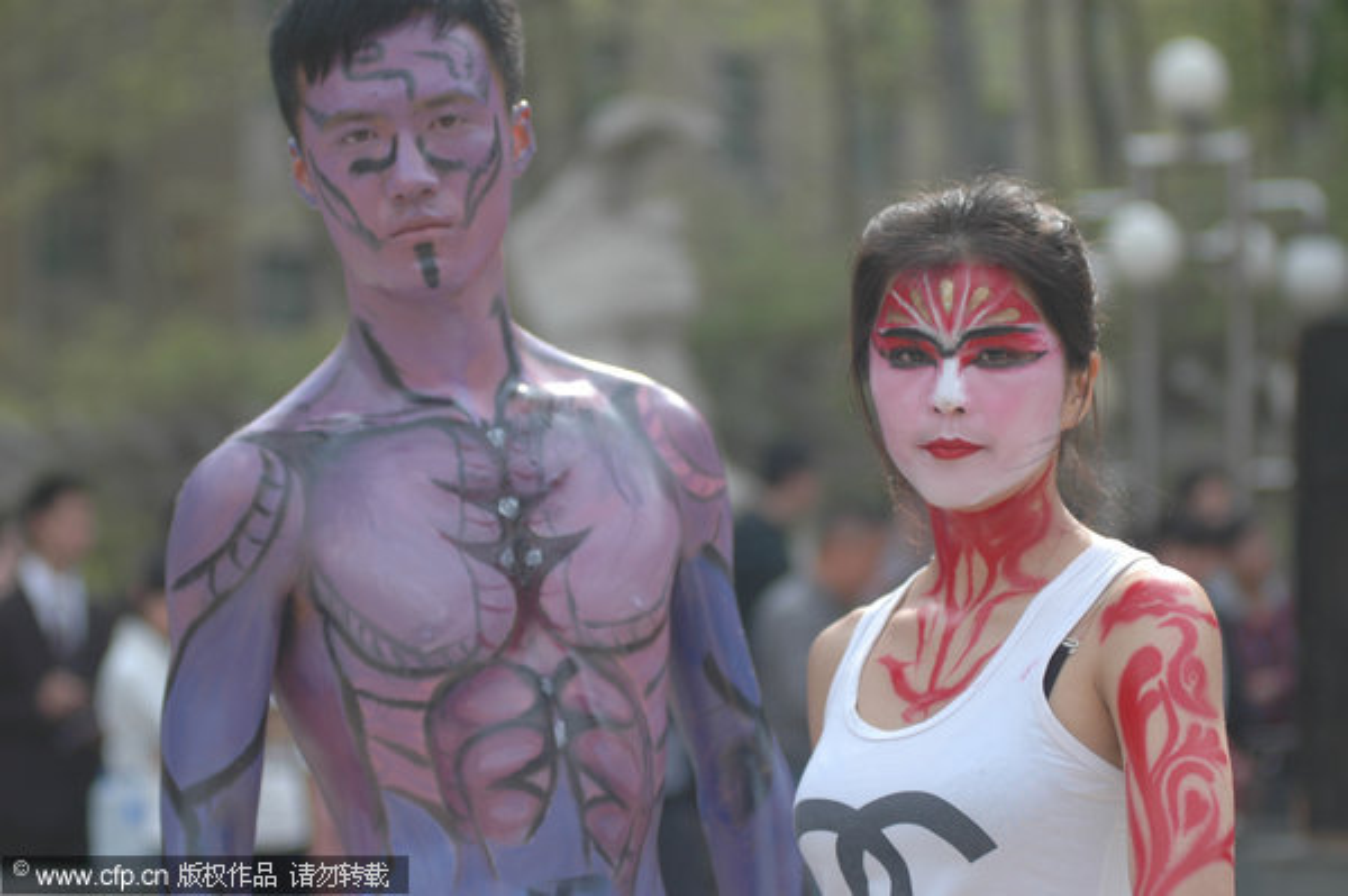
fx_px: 4490
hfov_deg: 17.1
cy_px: 448
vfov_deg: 11.4
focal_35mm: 120
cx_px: 674
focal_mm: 80
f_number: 2.8
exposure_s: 1/1000
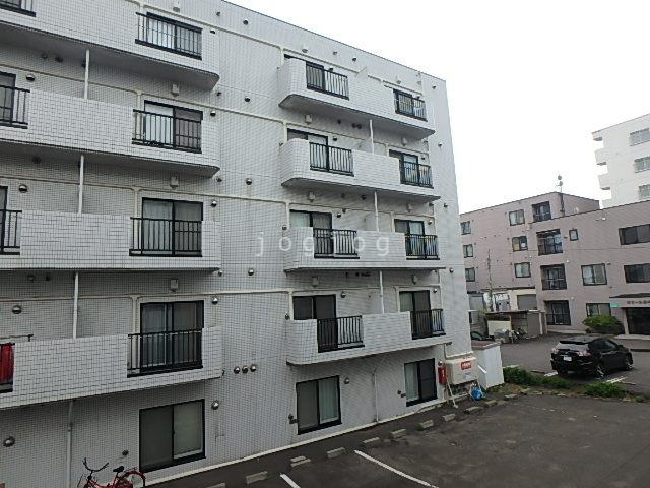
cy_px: 244
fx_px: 394
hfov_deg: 79.0
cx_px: 325
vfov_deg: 63.4
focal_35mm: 21
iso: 125
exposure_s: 1/500
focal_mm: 3.7
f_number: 3.5
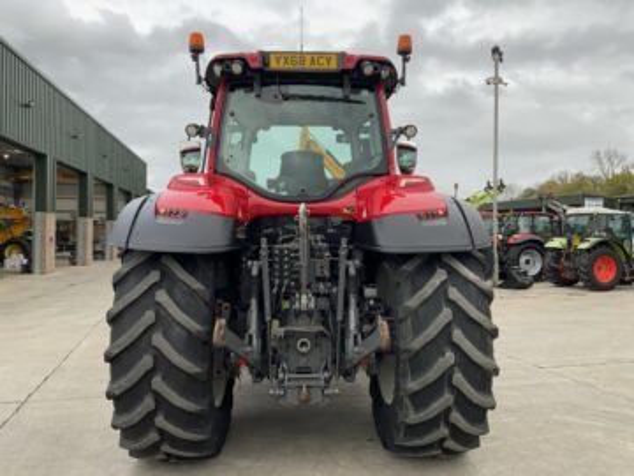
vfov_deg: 48.2
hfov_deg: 61.7
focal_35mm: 29
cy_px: 238
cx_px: 317
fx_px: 531
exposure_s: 1/152
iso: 16
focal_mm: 3
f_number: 1.8
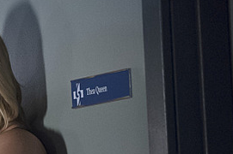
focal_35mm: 536
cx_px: 2
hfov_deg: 3.8
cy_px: 189
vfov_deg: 2.6
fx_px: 3465
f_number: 4
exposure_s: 1/160
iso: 8000
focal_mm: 186
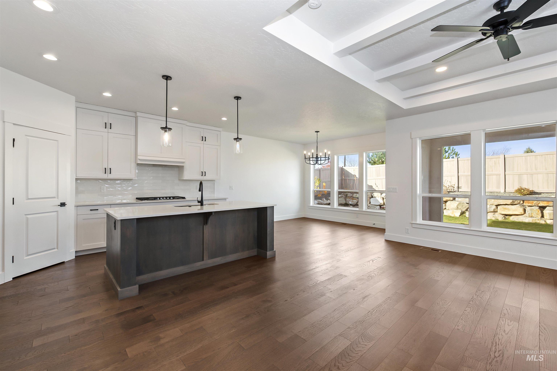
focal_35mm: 15
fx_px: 232
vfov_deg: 77.4
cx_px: 278
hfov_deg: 100.4
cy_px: 186
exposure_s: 1/30
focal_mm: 15
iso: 320
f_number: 6.3
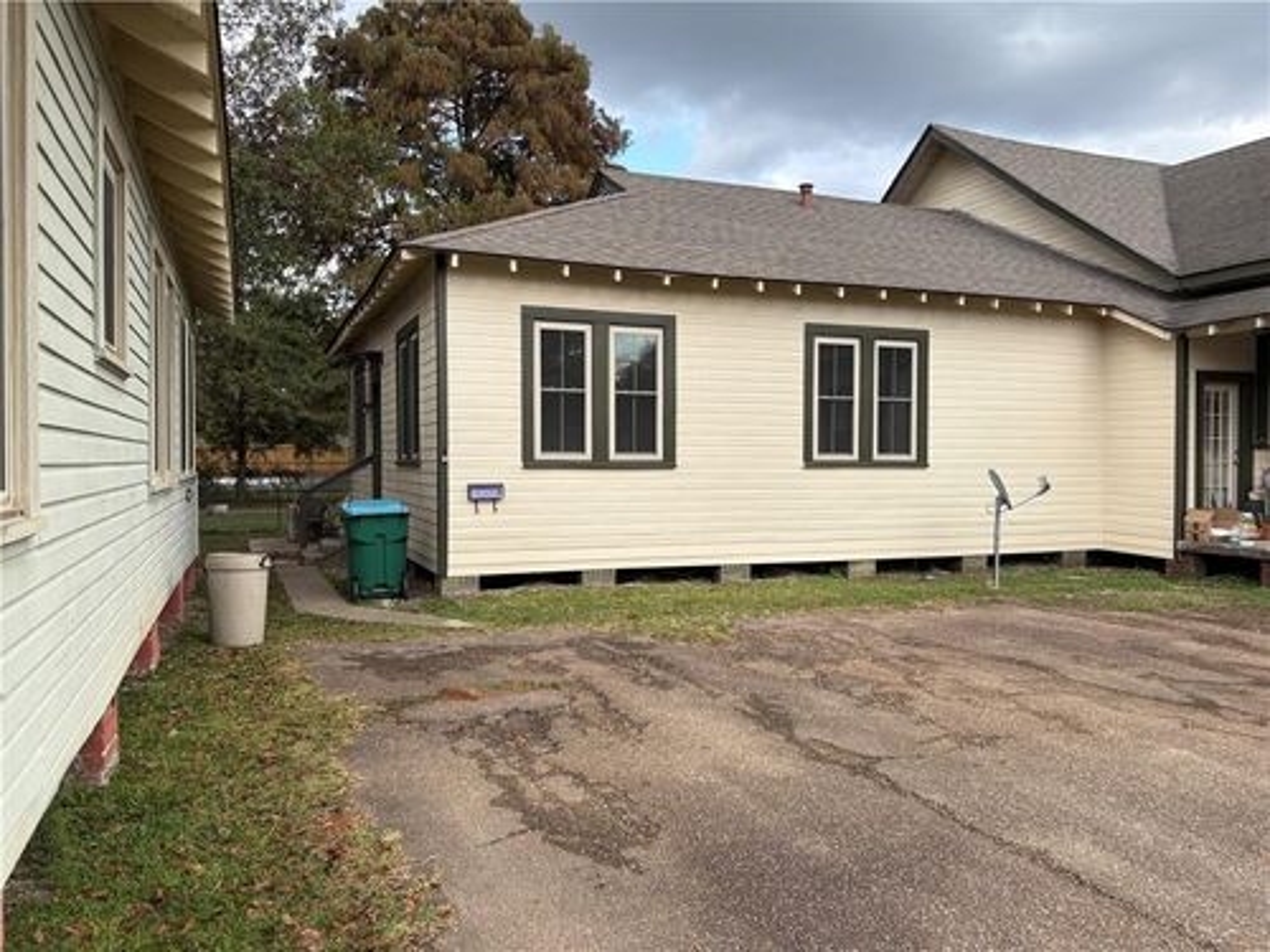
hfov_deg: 67.3
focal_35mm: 26
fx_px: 954
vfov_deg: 53.1
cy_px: 476
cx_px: 635
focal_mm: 5.96
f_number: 1.6
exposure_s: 1/739
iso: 50
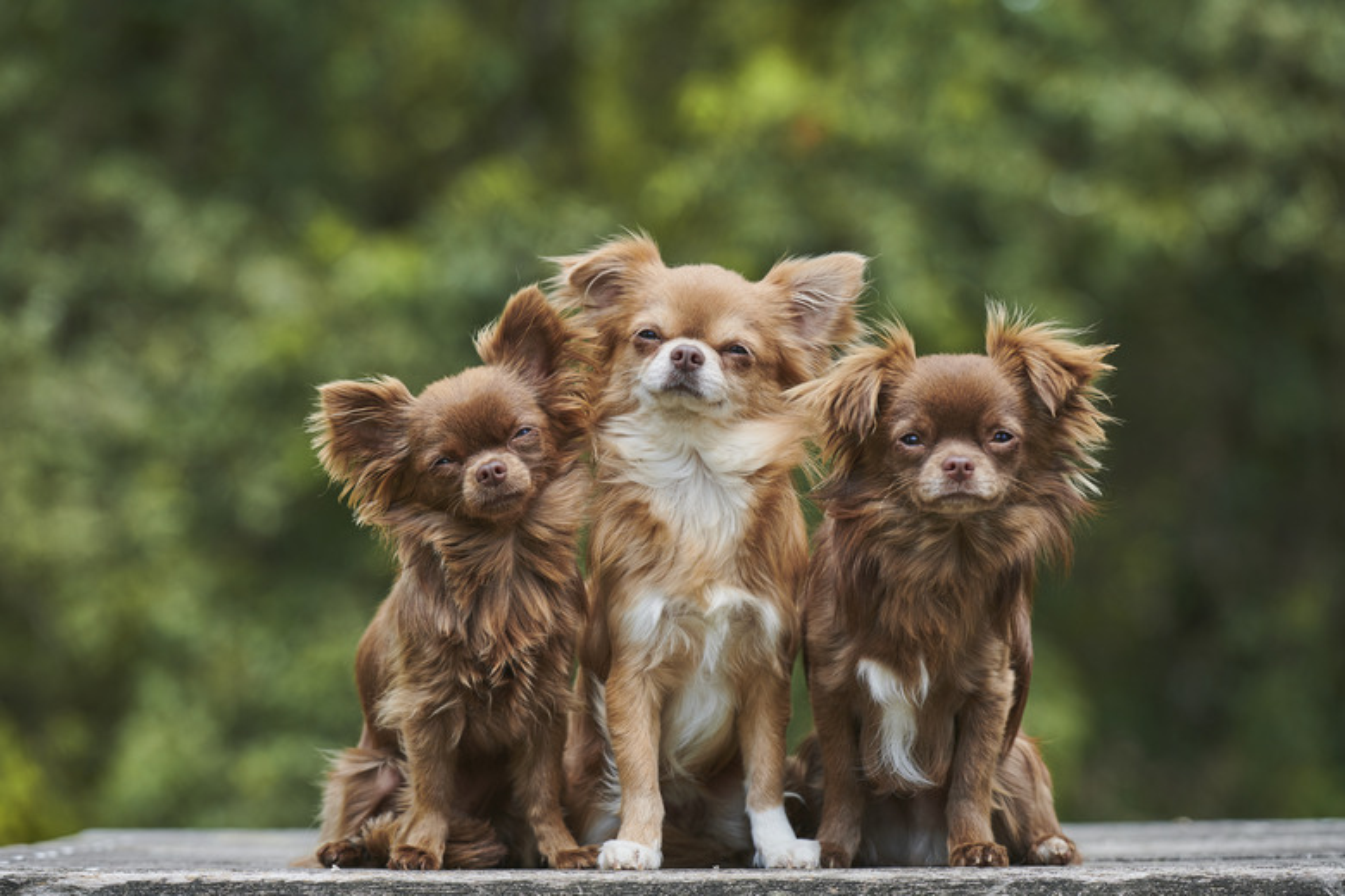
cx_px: 672
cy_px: 448
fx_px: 5417
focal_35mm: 145
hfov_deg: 14.2
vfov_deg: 9.5
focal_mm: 145
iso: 140
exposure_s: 1/400
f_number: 4
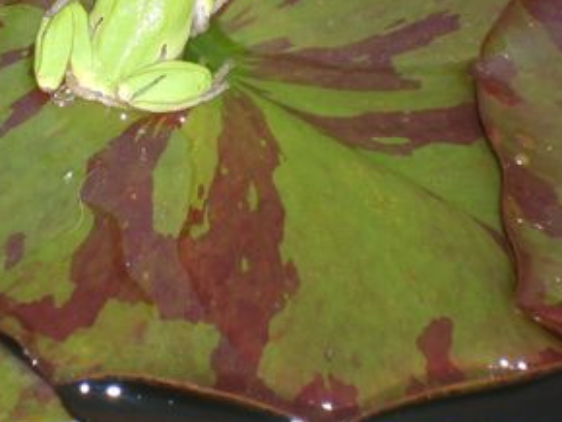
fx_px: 3526
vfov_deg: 6.8
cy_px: 15
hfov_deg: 9.1
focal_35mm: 217
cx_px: 66
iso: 100
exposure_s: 1/60
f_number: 4.9
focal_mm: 17.4
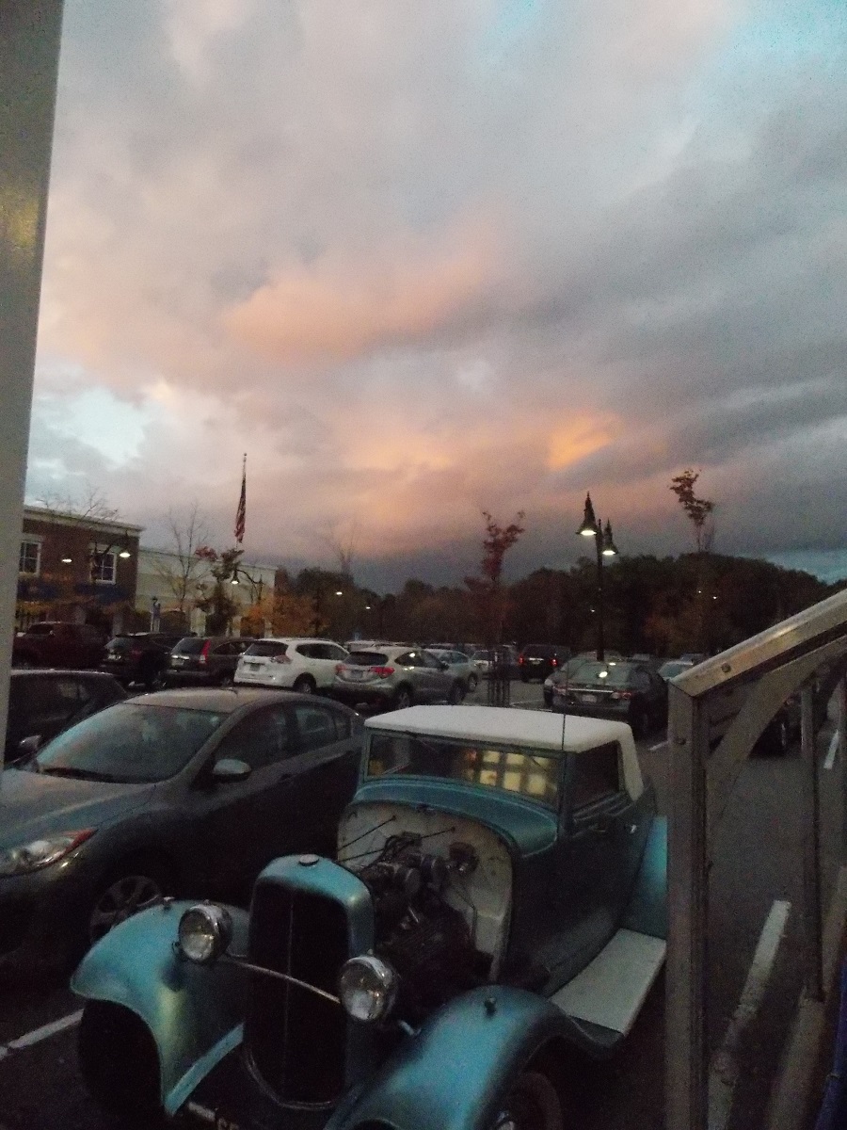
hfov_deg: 58.9
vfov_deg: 73.9
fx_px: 750
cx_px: 424
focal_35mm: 23
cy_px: 565
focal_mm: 4
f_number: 3.1
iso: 1600
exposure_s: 1/800
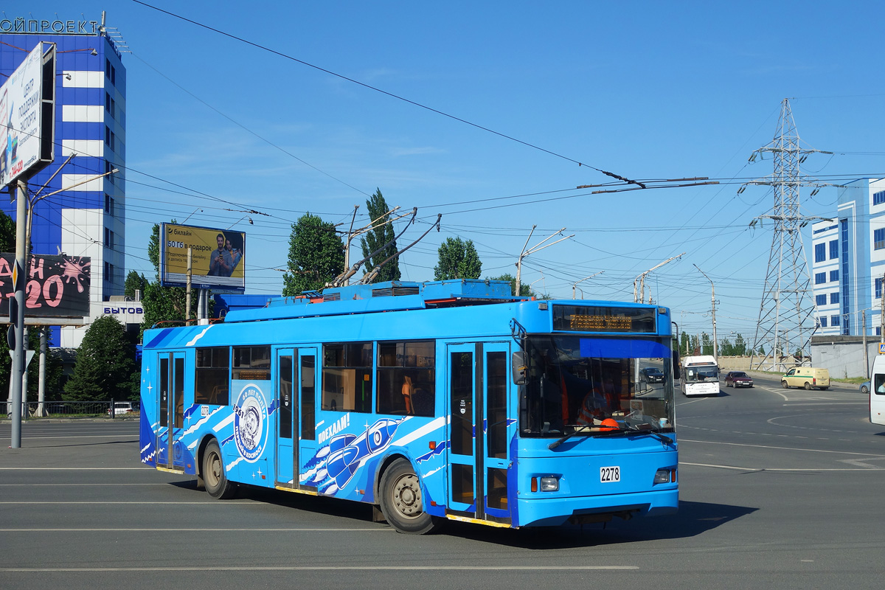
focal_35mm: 46
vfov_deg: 29.2
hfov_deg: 42.7
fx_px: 1131
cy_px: 295
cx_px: 442
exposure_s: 1/500
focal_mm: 16.99
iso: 125
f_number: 6.3
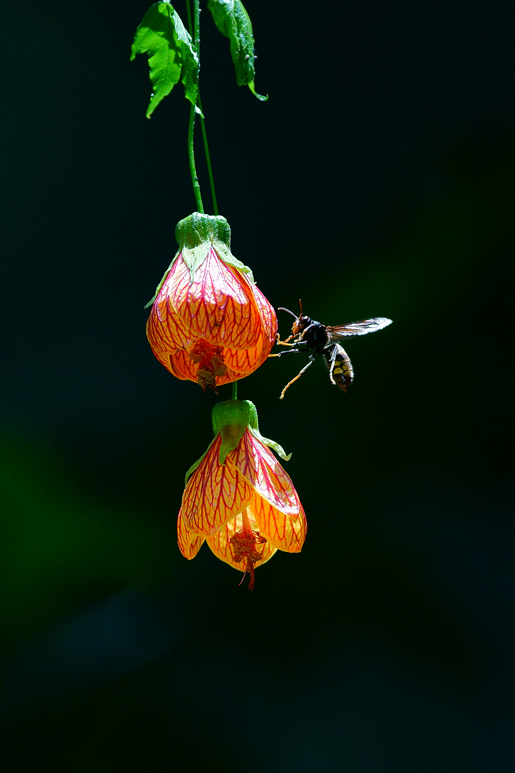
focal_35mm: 600
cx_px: 258
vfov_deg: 3.4
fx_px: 12874
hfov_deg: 2.3
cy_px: 386
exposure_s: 1/2500
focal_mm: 400
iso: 1000
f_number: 4.5
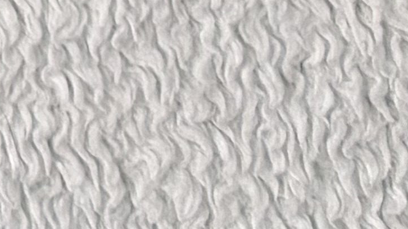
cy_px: -894
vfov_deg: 4.6
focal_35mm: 223
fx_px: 2412
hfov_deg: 8.6
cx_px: -642
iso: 125
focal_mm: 5.96
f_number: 1.6
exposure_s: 1/122
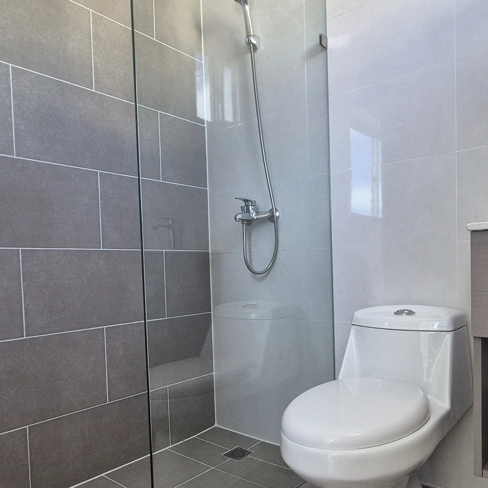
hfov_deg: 62.7
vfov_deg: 62.4
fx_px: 399
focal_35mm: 25
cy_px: 289
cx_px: 278
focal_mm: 2.2
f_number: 2.2
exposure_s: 1/100
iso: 250
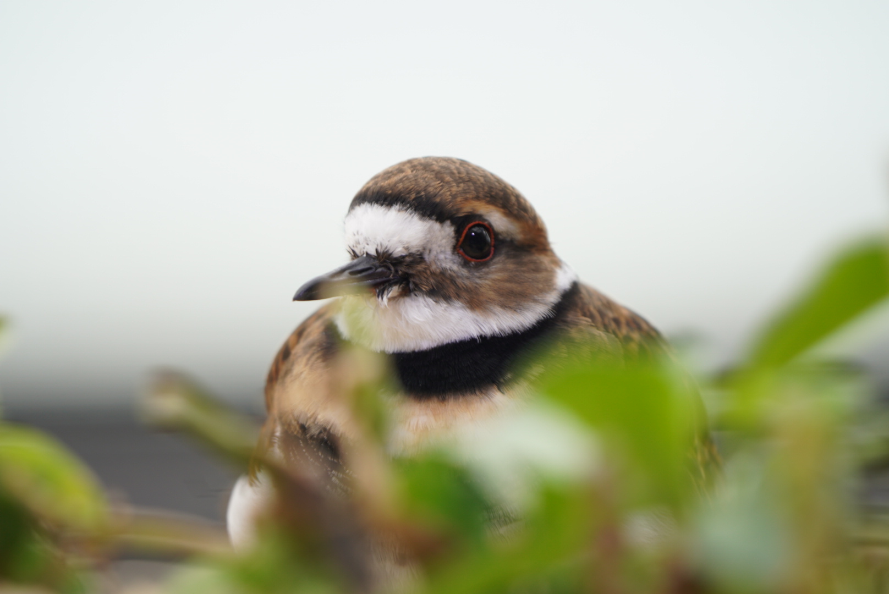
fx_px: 22240
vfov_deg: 1.5
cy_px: 297
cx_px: 444
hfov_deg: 2.3
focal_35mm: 900
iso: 100
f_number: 6.3
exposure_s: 1/50
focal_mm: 600
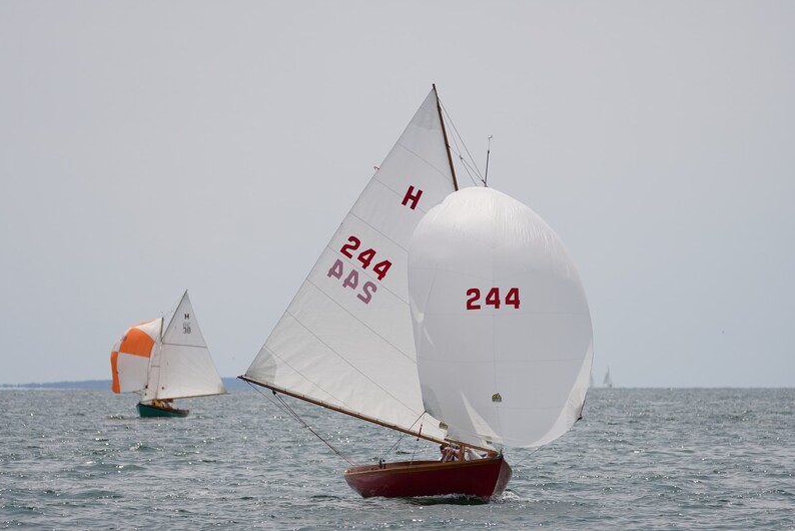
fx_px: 6539
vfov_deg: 4.6
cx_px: 396
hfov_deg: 7.0
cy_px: 265
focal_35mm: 296
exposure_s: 1/1250
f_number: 5.6
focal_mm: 196
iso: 100
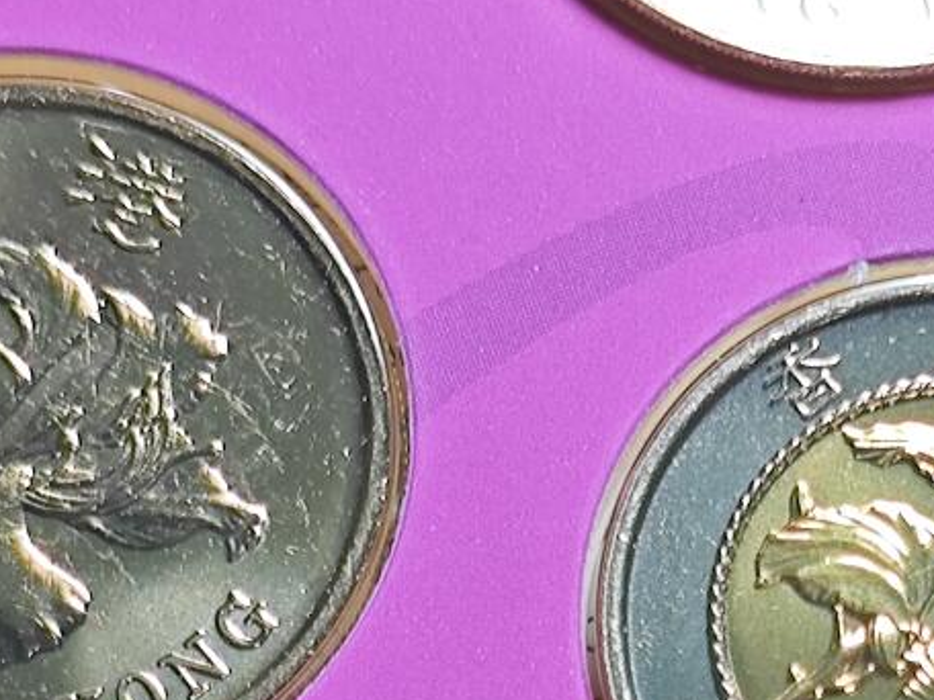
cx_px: 856
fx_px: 4884
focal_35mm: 181
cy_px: 1050
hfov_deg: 10.9
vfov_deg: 8.0
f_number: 1.6
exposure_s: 1/62.2
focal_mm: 5.84
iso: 125
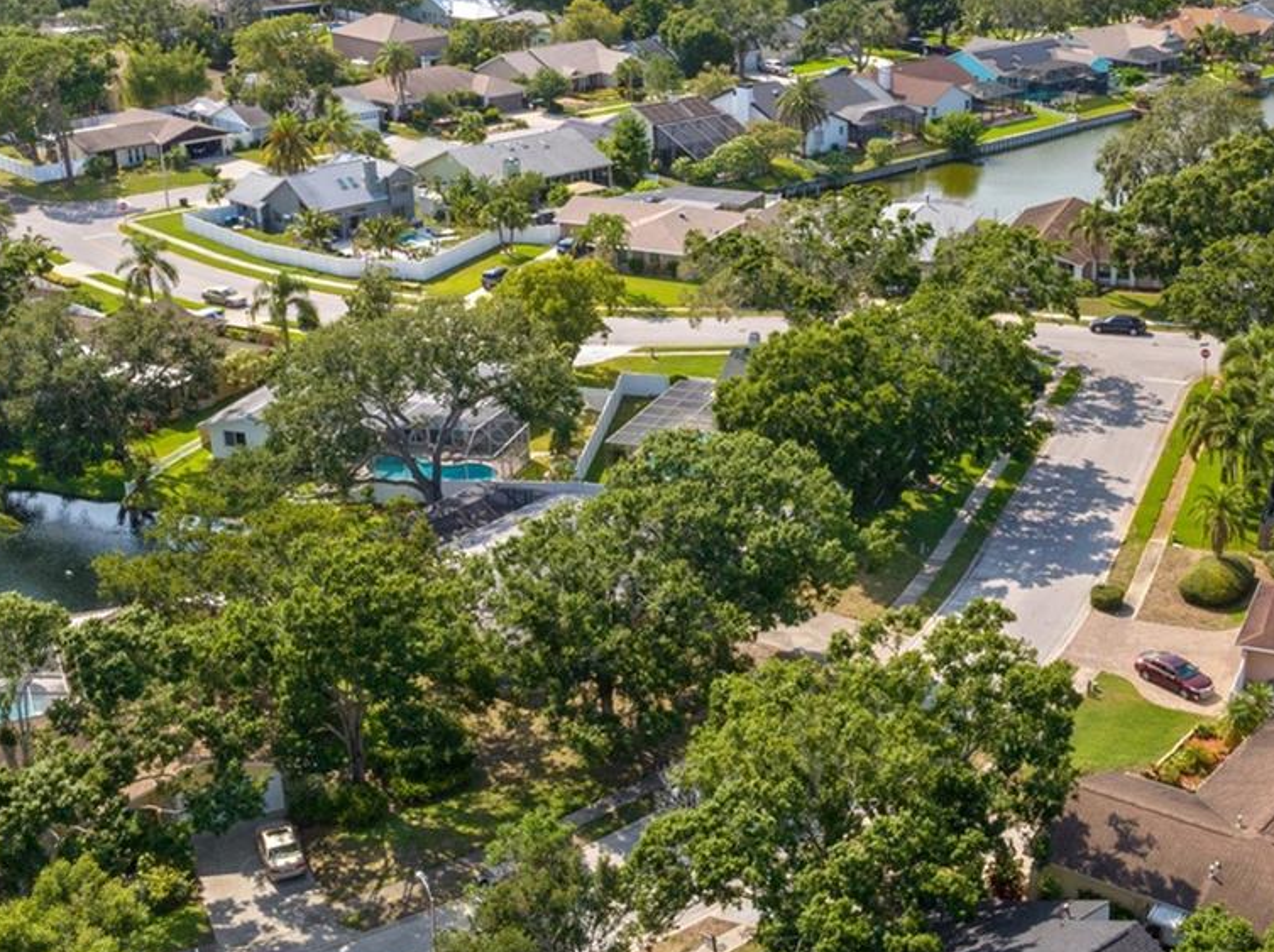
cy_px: 495
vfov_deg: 28.5
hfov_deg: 37.1
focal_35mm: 51
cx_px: 848
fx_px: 1875
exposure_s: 1/20
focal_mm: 12.29
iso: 200
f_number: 11
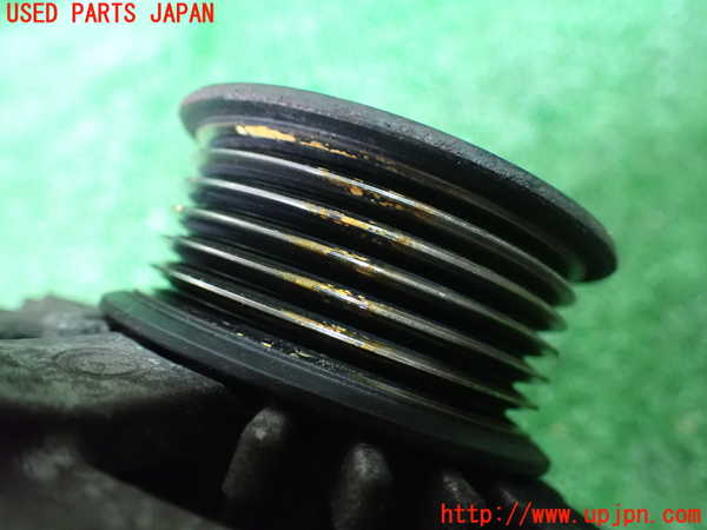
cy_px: 265
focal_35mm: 30
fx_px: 613
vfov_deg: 46.8
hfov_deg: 60.0
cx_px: 354
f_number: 2.3
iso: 1600
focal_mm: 5.4
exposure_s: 1/25
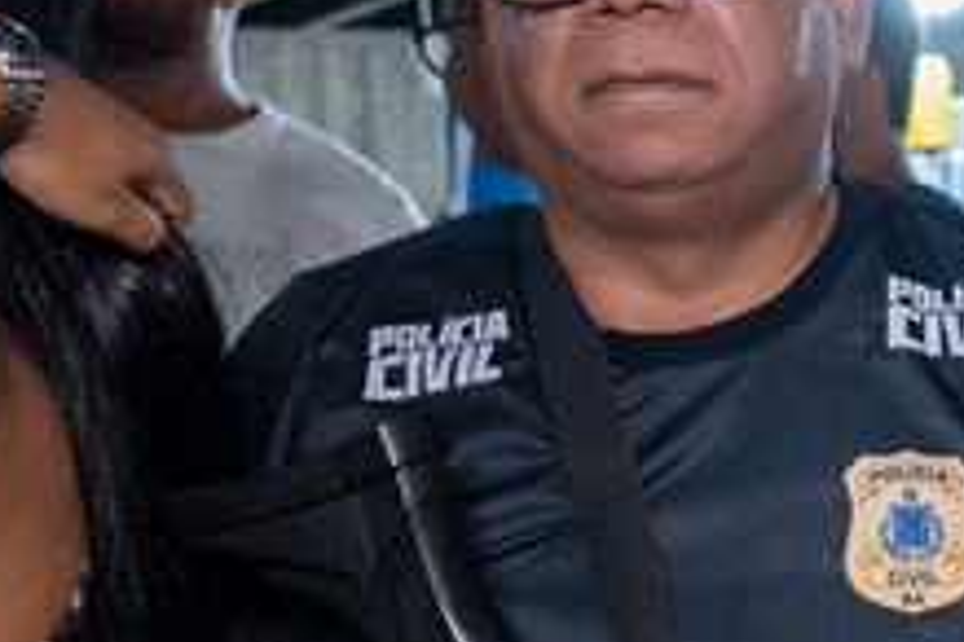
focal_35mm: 122
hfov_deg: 15.2
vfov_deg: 11.2
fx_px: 3267
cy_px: 602
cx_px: 1569
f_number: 2.8
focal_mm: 24
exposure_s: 1/400
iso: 2500
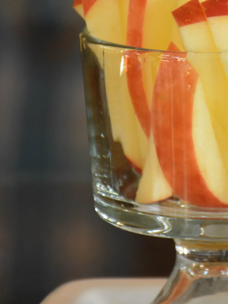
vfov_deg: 3.7
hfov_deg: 2.8
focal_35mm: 530
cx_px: 305
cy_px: 106
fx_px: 4655
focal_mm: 130
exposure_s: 1/60
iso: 1400
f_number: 5.6
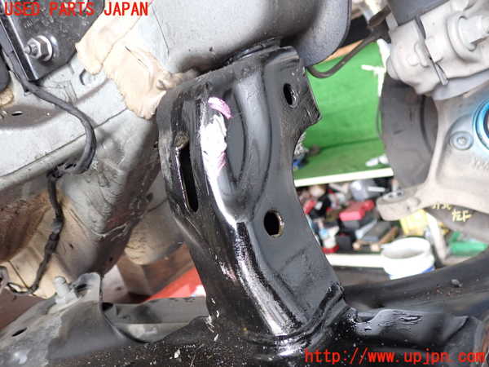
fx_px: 424
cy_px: 184
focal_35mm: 30
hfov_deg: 60.0
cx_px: 244
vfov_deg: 46.8
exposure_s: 1/30
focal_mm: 5.4
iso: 320
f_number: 2.3
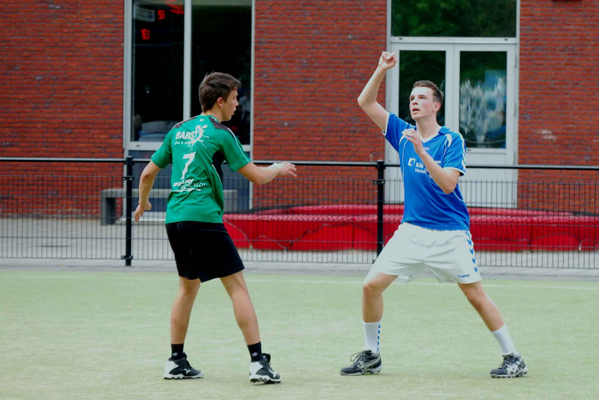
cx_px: 302
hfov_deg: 15.9
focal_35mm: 129
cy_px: 200
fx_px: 2138
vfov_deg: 10.7
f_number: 5.6
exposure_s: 1/800
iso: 1600
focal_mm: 85
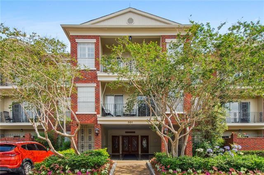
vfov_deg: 63.2
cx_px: 132
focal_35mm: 20
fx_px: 143
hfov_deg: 85.5
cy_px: 88
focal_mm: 13
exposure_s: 1/125
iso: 200
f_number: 11
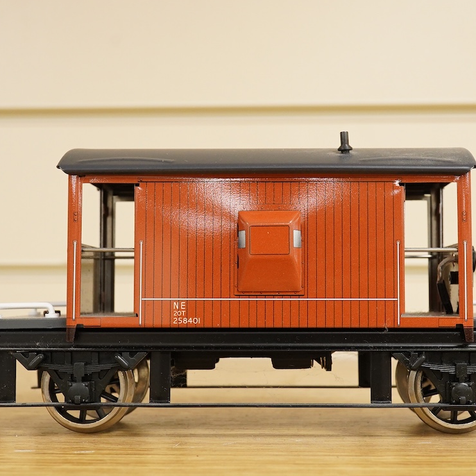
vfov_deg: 29.6
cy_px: 237
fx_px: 902
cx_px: 269
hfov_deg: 29.5
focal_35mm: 58
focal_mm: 30
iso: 2500
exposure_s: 1/80
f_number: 13
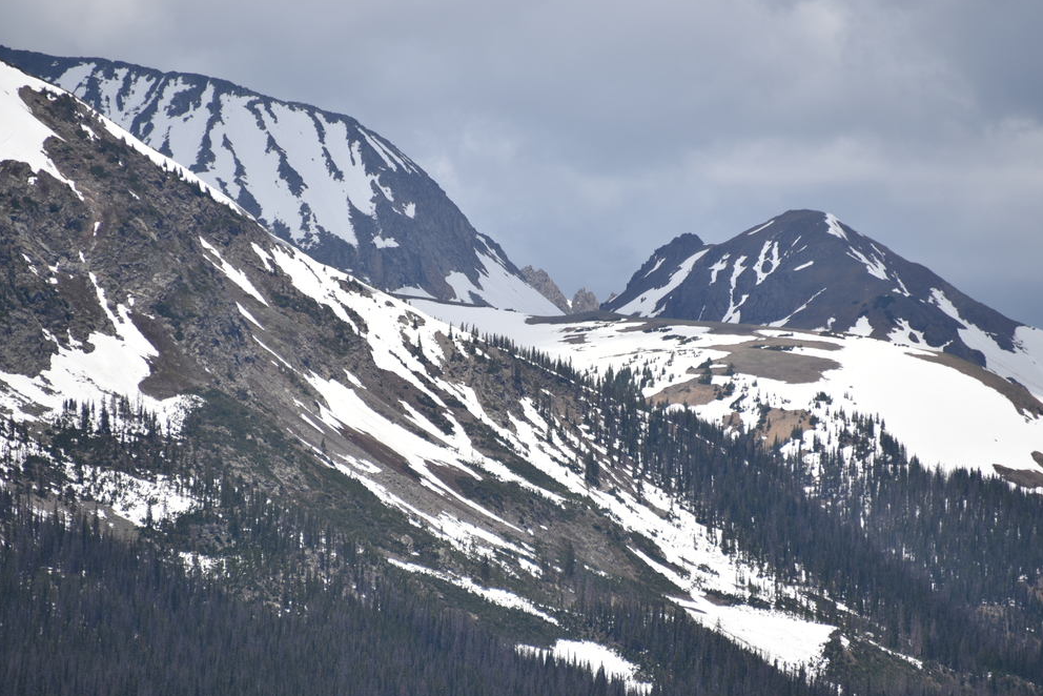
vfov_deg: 3.6
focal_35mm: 387
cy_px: 369
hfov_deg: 5.3
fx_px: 11215
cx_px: 498
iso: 100
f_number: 6.3
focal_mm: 300
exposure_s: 1/640
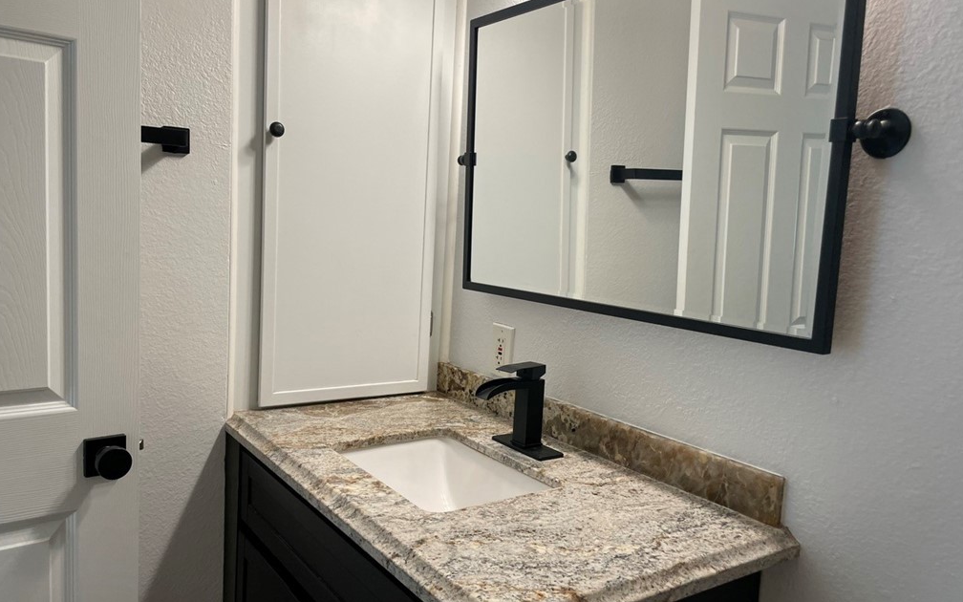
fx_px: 735
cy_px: 300
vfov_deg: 44.5
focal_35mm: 28
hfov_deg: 66.5
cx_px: 478
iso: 80
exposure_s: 1/120
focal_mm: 4.2
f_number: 1.6
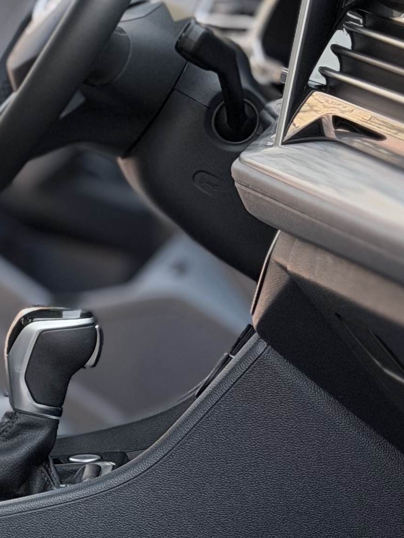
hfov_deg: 8.5
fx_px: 2644
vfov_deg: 11.6
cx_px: -278
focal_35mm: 170
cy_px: 205
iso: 64
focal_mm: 6.76
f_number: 1.78
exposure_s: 1/675
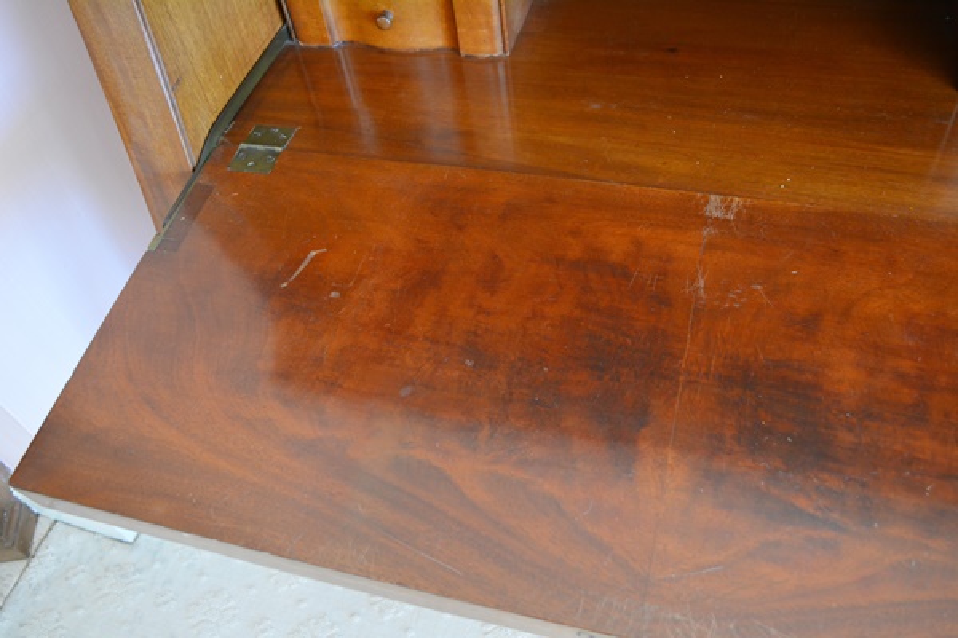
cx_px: 479
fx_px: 798
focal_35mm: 30
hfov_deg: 61.9
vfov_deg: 43.6
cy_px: 319
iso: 720
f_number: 4
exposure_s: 1/60
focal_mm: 20
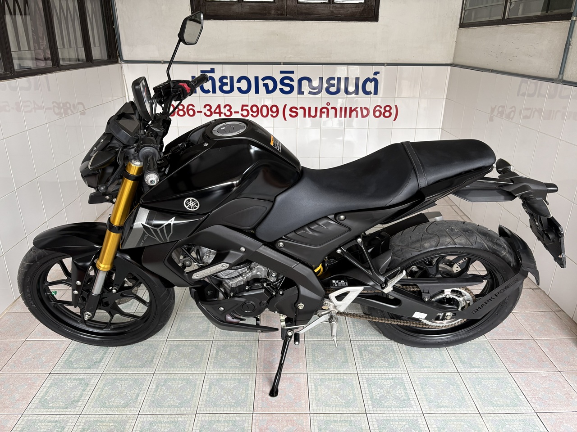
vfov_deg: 53.1
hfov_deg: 67.3
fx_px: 433
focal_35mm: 26
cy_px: 216
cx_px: 288
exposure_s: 1/118
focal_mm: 5.96
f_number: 1.6
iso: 125
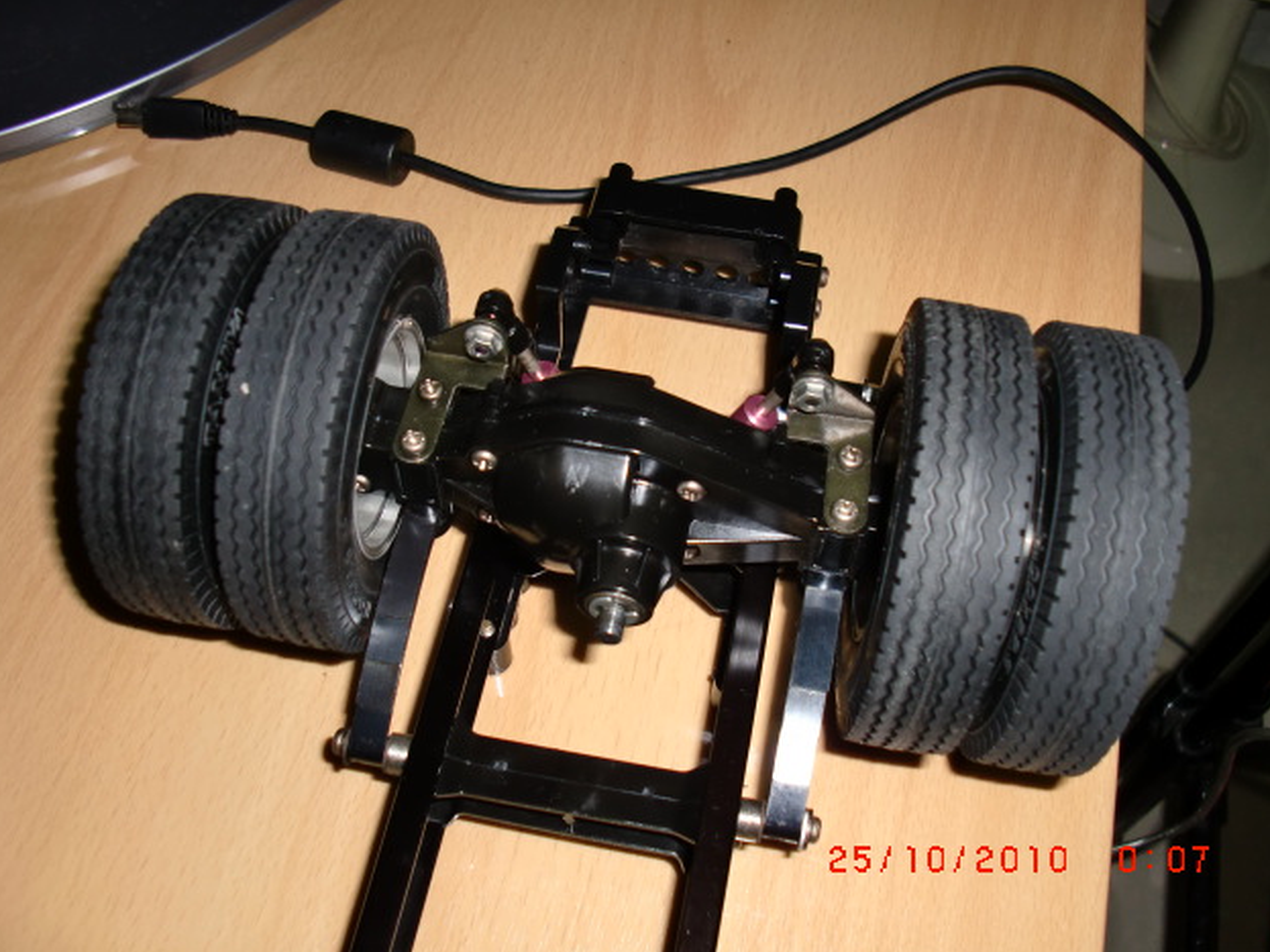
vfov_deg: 38.7
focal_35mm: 37
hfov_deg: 50.1
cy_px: 469
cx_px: 642
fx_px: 1357
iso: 125
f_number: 2.8
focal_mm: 6.3
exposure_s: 1/60
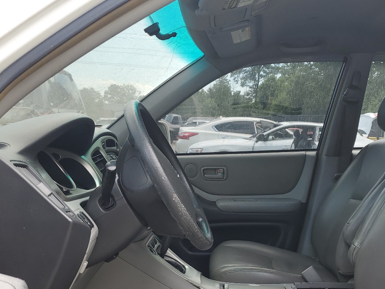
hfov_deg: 44.7
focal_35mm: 42
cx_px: 218
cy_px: 230
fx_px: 467
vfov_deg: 33.4
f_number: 1.5
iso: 50
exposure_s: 1/385
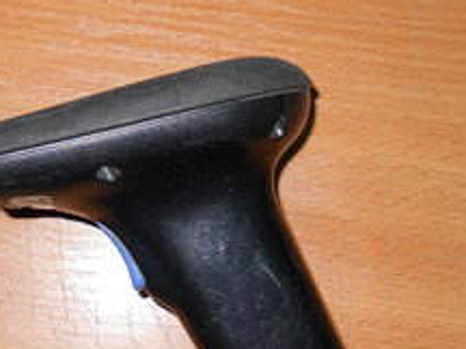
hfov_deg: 25.6
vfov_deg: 19.2
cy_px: 287
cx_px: 177
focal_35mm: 76
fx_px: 1023
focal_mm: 6.72
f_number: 3.1
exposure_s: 1/30
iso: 80
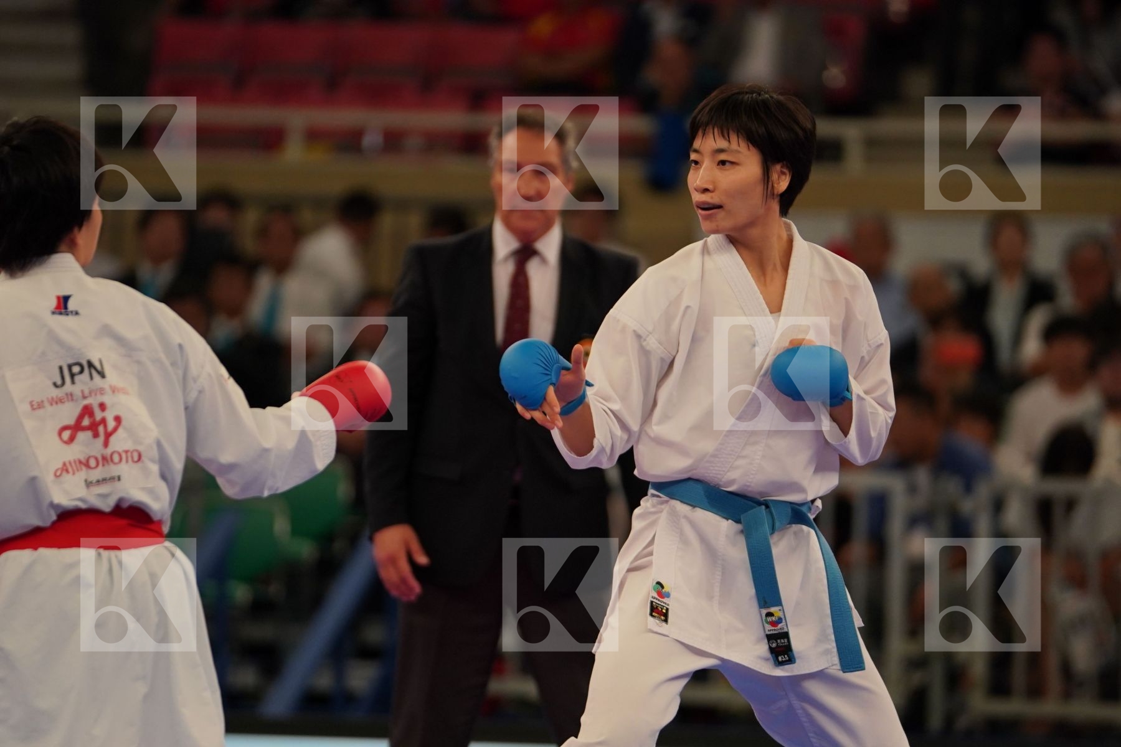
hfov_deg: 7.0
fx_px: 9185
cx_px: 560
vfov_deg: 4.7
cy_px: 374
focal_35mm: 295
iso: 1250
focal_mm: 197
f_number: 2.8
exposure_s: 1/1000
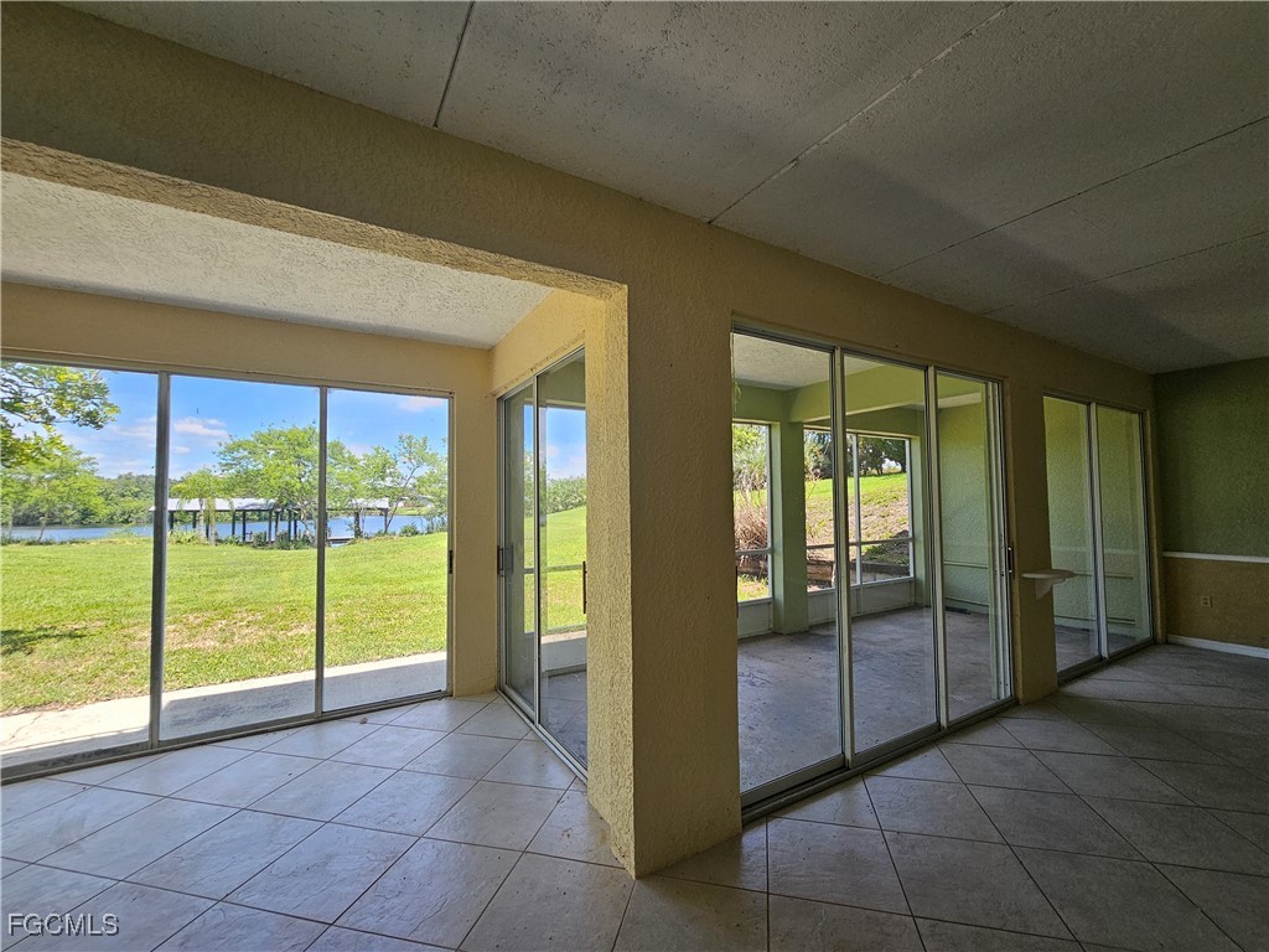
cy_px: 476
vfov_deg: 89.9
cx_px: 634
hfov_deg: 106.2
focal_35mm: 13
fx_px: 477
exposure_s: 1/376
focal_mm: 2.2
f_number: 2.2
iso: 50
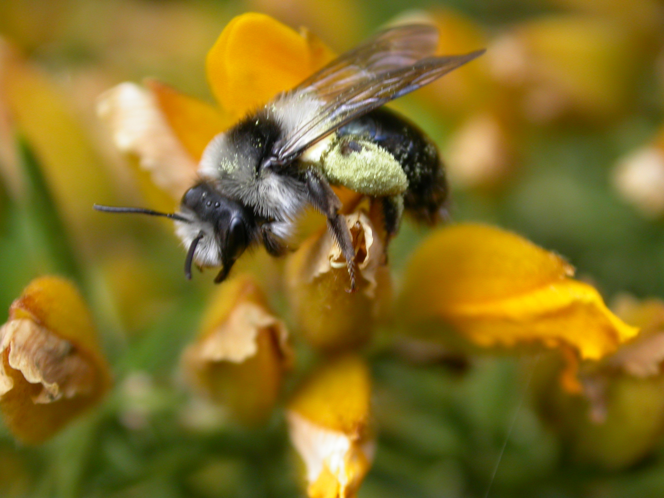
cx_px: 332
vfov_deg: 15.9
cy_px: 249
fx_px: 1784
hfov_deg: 21.1
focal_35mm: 93
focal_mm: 19.3
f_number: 3.8
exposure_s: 1/148
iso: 100
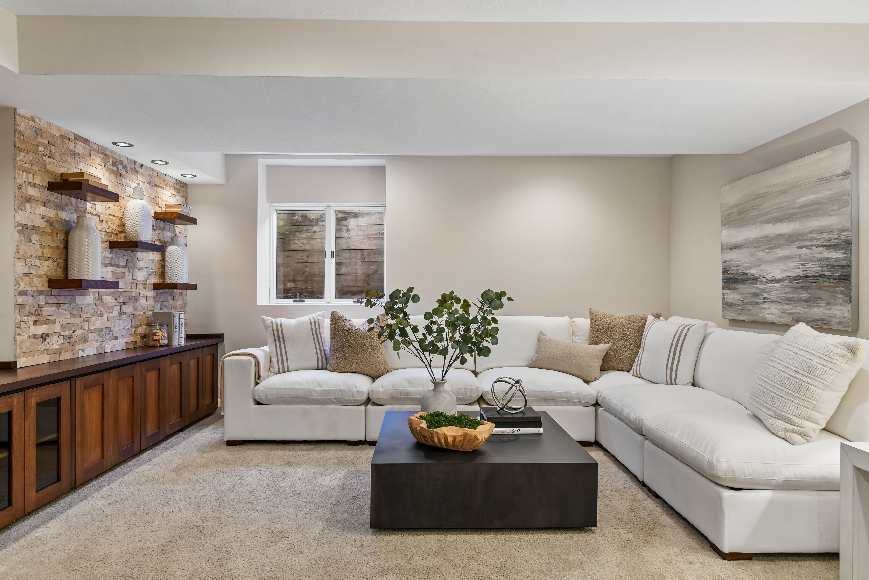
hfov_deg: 78.6
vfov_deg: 57.2
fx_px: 531
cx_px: 434
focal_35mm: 22
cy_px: 290
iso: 640
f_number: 8
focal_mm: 22
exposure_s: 1/4
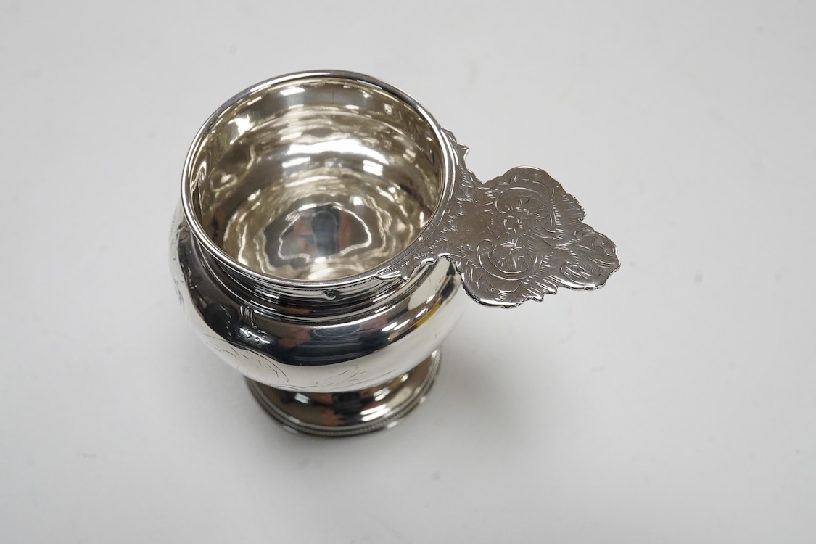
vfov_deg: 29.9
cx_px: 408
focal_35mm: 45
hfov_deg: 43.6
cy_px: 272
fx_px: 1020
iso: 2500
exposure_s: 1/125
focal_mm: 30
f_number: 20
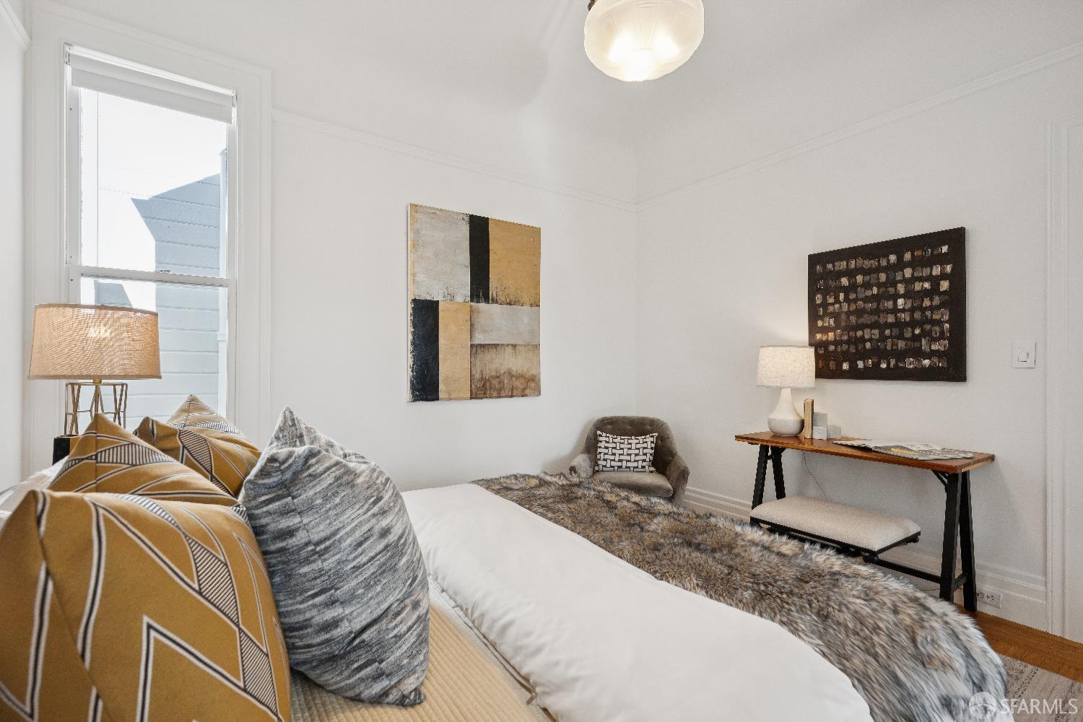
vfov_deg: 72.1
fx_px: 496
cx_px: 542
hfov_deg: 95.0
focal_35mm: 16
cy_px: 361
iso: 110
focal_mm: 16.5
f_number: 8
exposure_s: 1/40
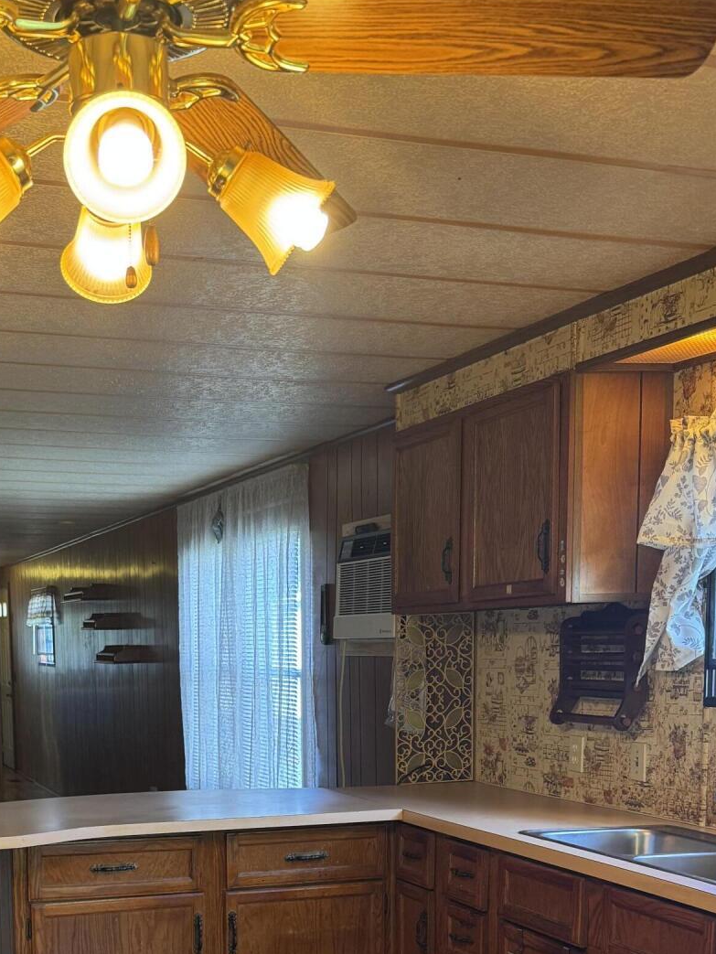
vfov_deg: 38.9
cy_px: 819
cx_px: 190
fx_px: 1268
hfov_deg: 31.1
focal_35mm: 46
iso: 200
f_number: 1.78
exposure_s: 1/60
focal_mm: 6.76
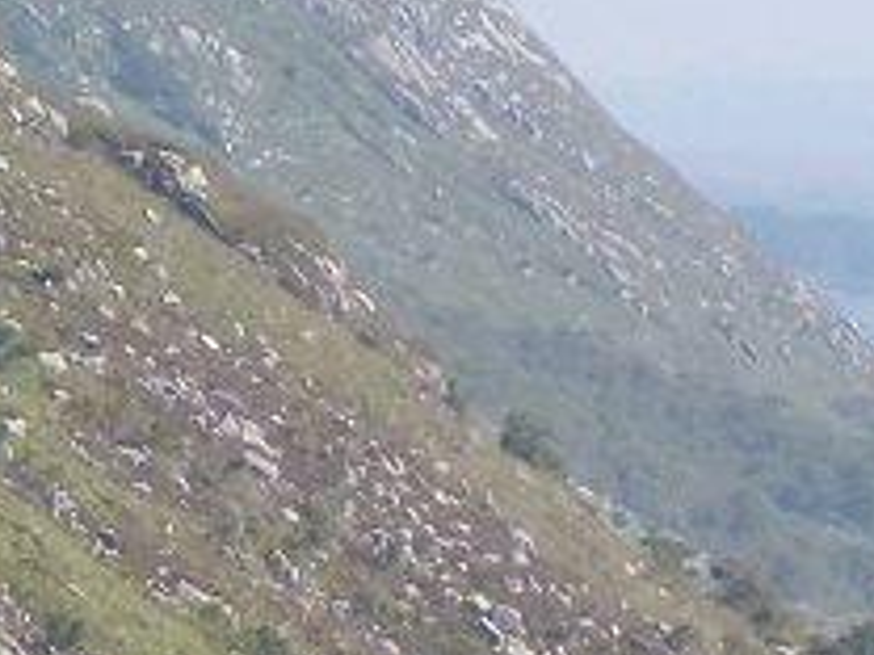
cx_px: 1937
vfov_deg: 2.3
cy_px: 441
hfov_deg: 3.1
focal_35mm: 644
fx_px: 16260
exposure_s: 1/320
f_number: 5.2
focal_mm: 23.4
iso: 160
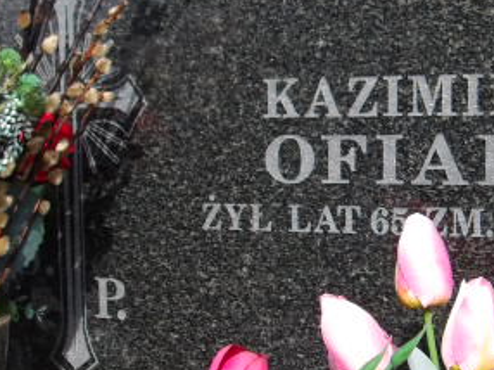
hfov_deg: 20.6
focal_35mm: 94
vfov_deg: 15.6
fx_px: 1340
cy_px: 268
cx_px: 421
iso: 100
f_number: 3.7
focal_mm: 7.6
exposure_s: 1/676
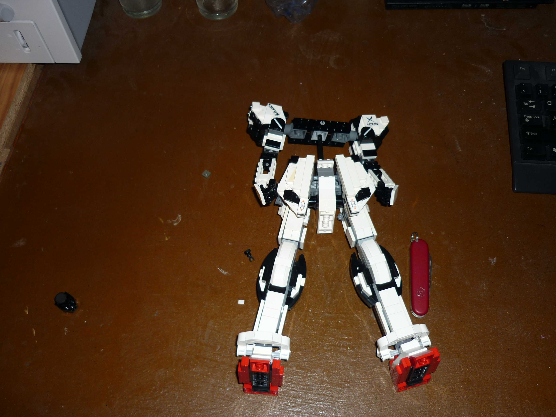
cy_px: 208
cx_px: 278
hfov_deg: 55.4
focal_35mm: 33
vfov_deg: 42.9
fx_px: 530
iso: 100
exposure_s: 1/30
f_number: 2.8
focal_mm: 5.5
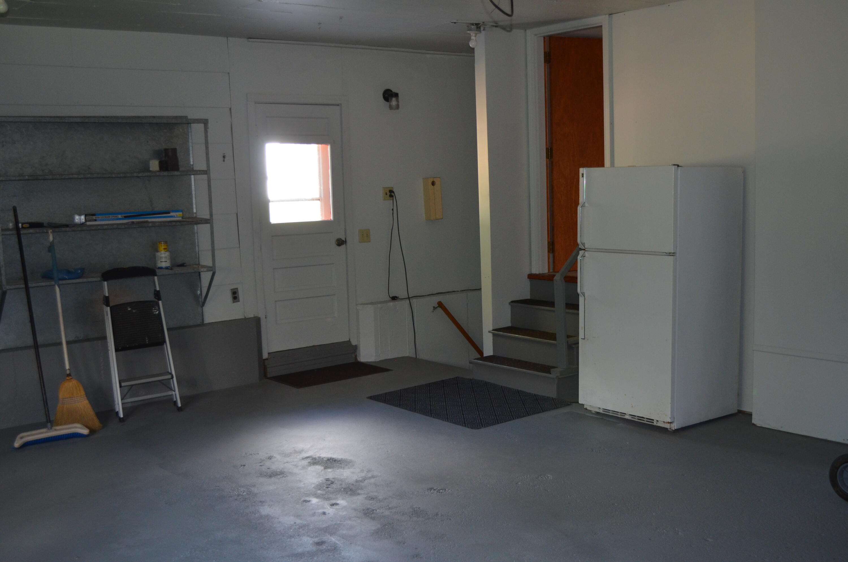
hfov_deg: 49.6
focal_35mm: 39
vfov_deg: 34.1
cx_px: 424
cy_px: 281
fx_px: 917
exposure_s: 1/60
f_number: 4.2
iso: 720
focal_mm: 26
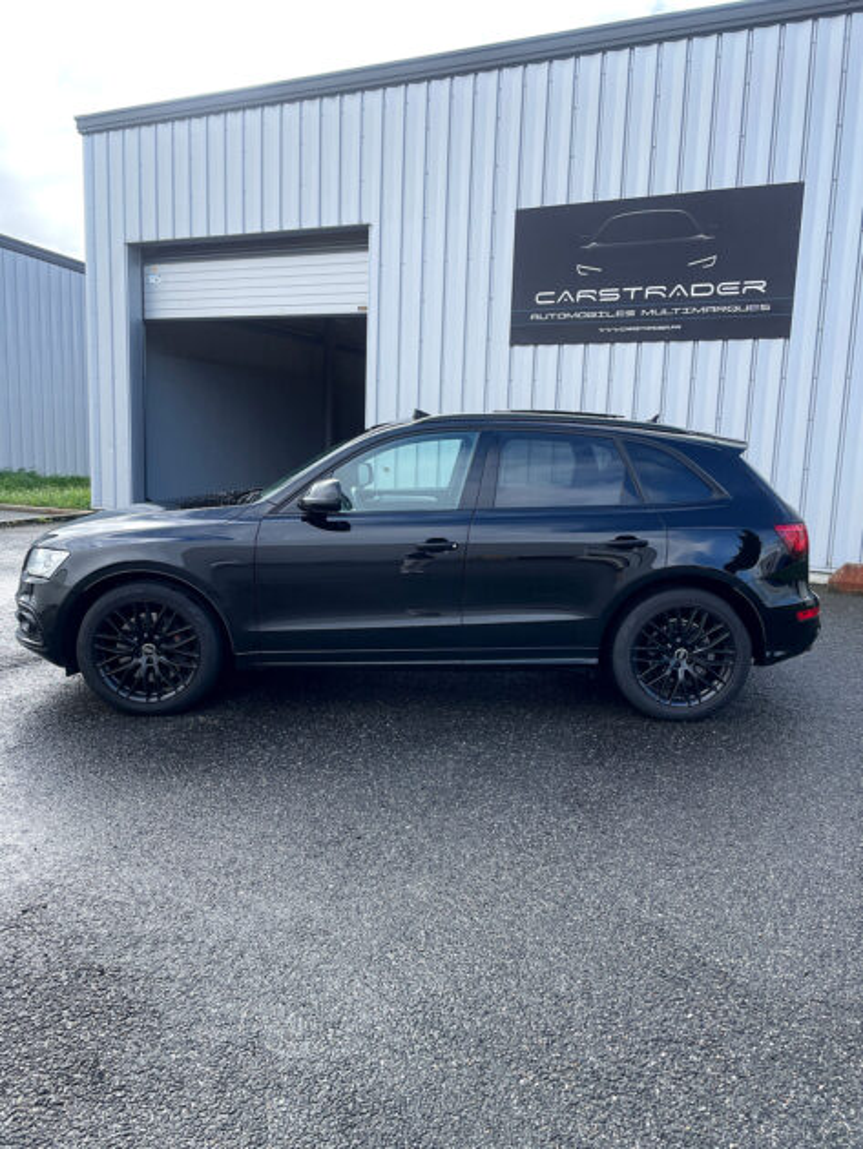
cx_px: 432
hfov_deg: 53.1
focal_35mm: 26
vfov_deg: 67.3
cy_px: 574
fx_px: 864
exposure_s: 1/824
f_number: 1.6
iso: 32
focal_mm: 4.2
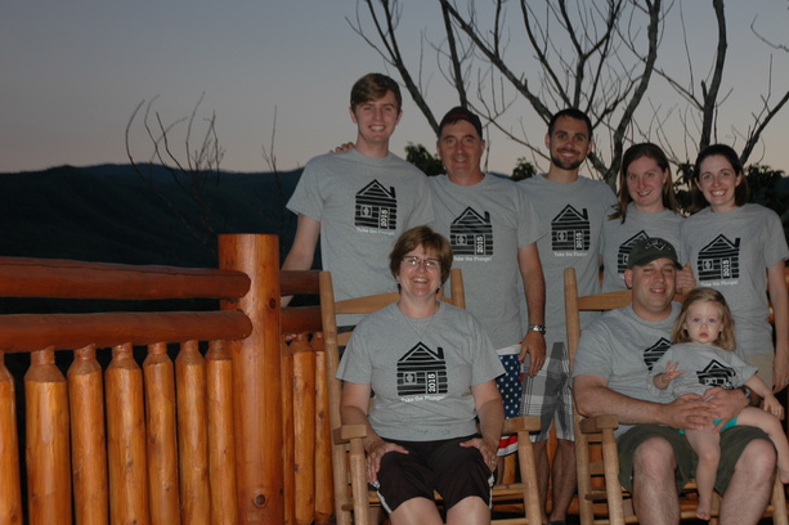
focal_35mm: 55
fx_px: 1196
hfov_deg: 36.5
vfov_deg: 24.8
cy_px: 293
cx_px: 435
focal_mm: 31
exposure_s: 1/60
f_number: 4
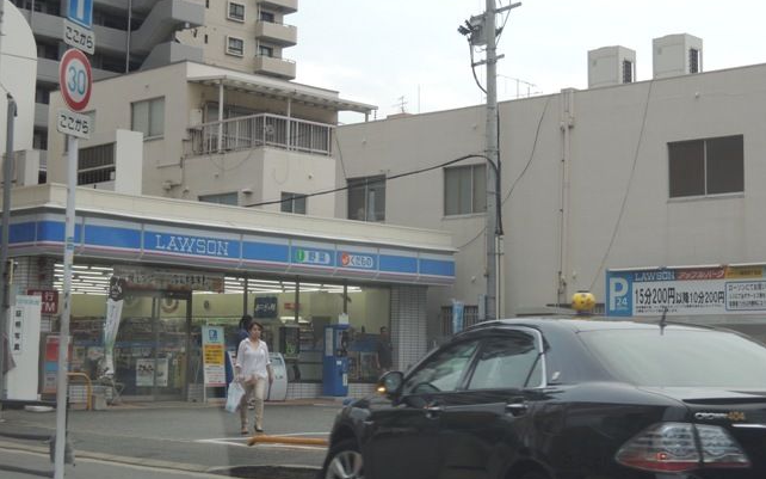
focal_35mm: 66
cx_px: 384
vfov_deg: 19.7
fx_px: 1378
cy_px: 201
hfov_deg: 31.1
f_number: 4.2
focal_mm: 11.1
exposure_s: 1/60
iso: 100
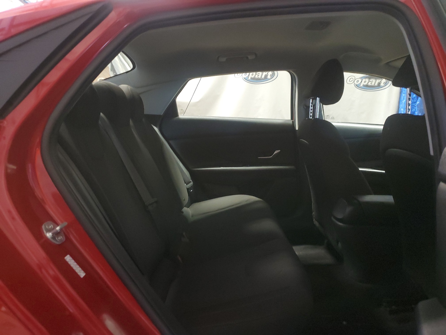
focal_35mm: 26
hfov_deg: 67.3
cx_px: 223
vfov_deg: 53.1
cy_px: 168
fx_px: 335
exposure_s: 1/17
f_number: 1.5
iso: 310
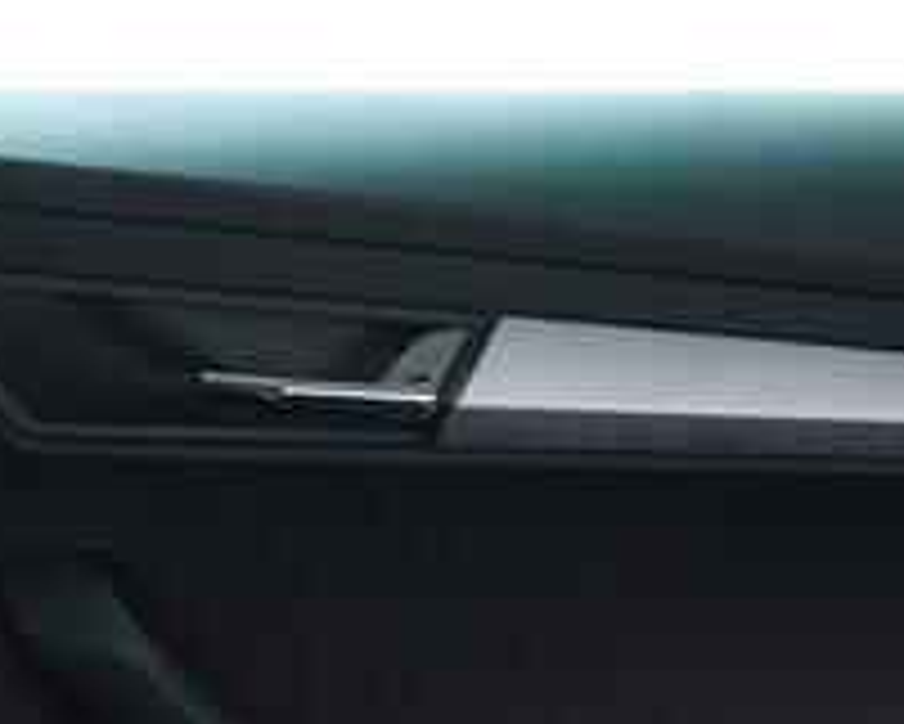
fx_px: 4604
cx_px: 616
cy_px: 767
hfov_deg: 11.2
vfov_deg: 8.9
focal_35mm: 172
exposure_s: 1/40
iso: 320
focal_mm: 24
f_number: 2.8
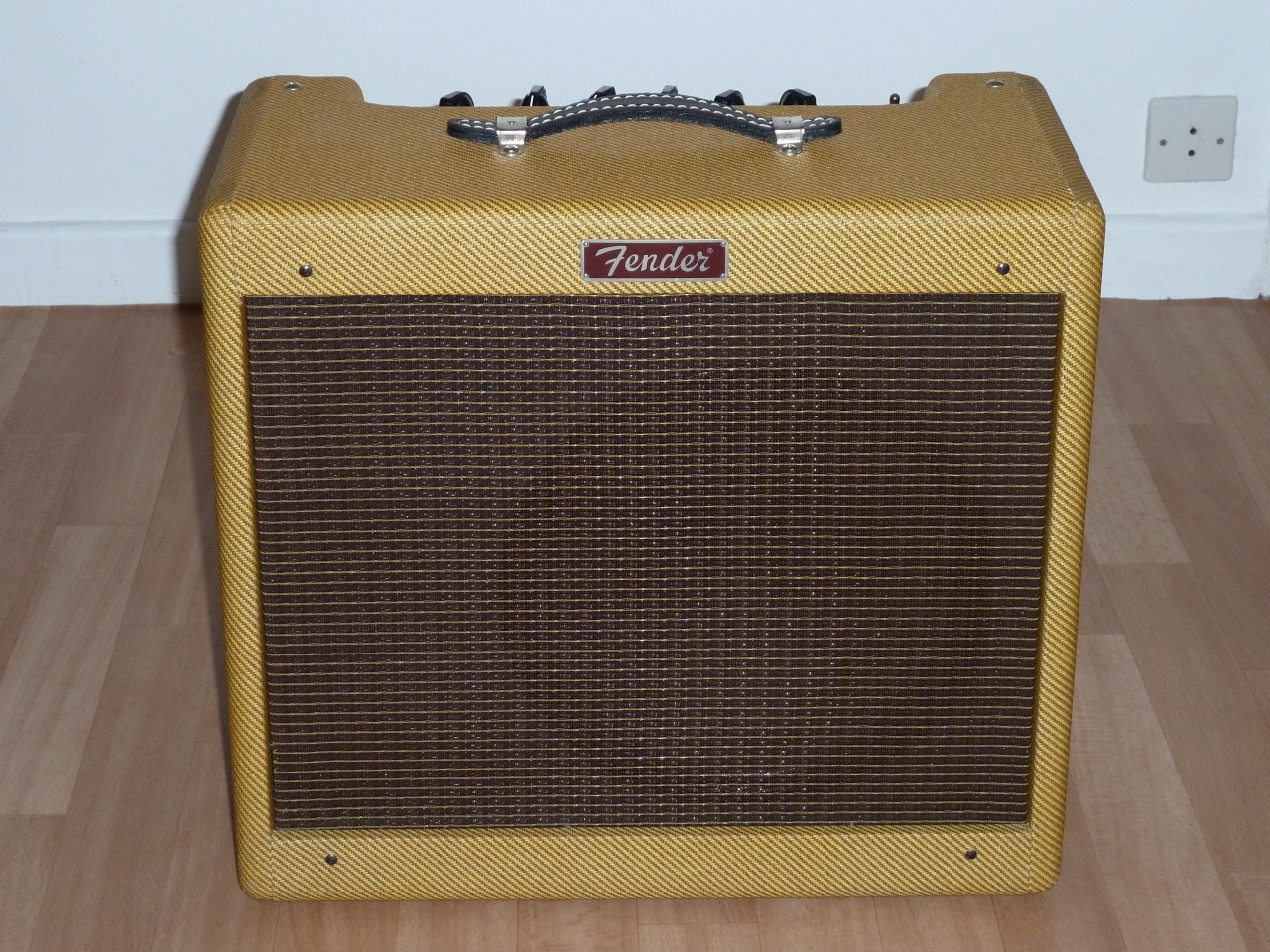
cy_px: 476
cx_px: 635
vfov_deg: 20.4
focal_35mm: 72
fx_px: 2642
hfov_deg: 27.0
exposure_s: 1/125
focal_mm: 11.9
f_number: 4.1
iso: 320
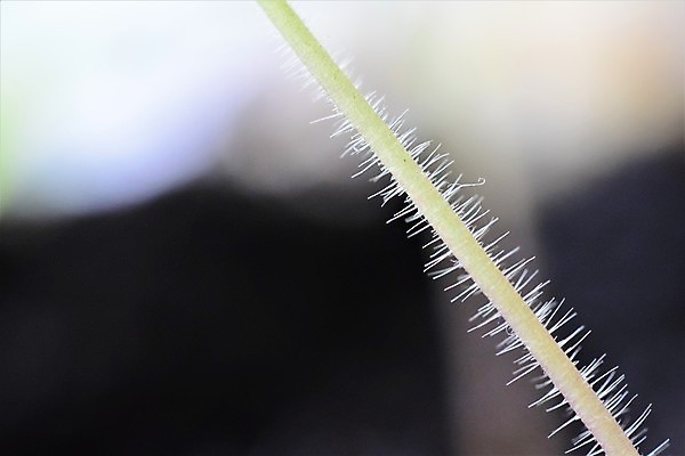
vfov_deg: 10.2
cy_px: 228
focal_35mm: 135
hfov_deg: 15.2
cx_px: 342
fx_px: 2569
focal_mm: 90
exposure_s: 1/160
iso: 3200
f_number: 5
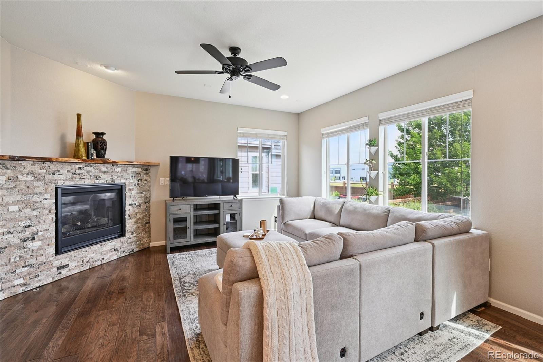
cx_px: 272
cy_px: 181
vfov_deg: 75.5
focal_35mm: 16
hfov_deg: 98.6
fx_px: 234
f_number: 10
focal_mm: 15.5
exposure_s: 1/15
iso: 400
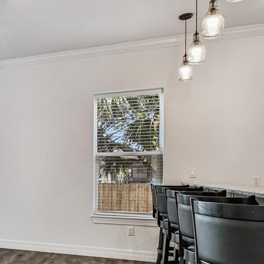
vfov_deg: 42.3
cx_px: -45
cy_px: 175
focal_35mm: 39
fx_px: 337
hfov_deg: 34.9
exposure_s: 1/5
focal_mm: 10
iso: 100
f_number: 7.1
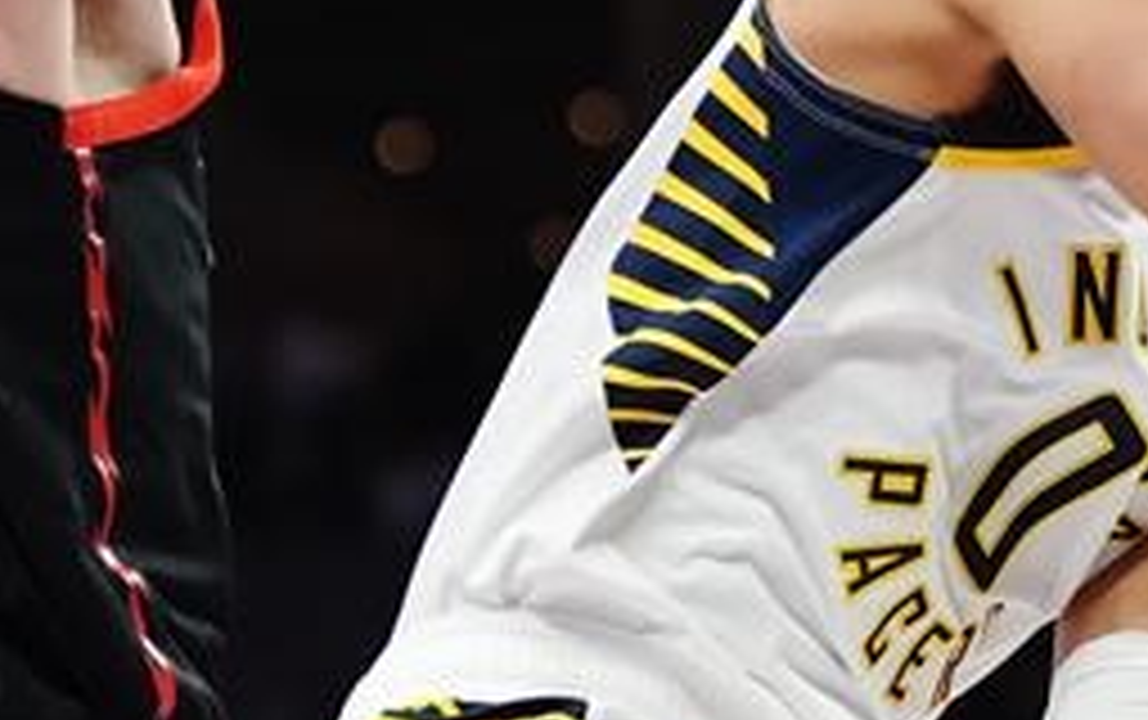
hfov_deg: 5.1
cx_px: 752
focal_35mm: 409
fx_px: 12810
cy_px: 587
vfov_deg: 3.2
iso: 4000
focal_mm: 100
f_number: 2.8
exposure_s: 1/2000
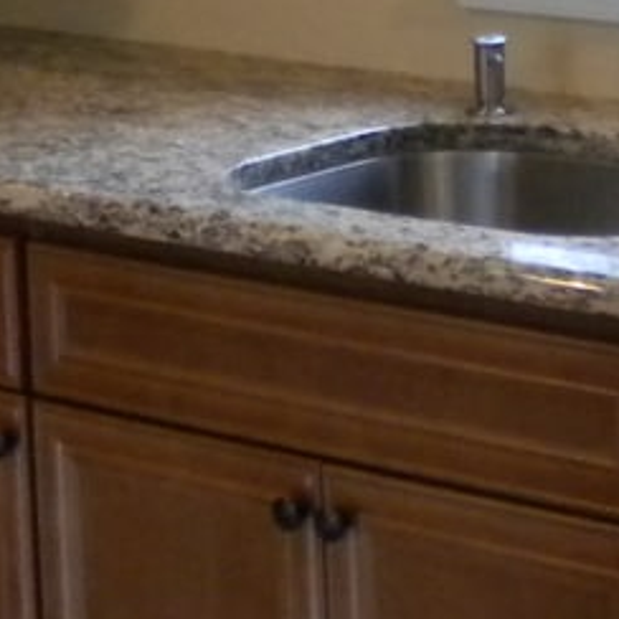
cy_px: -284
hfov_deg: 10.3
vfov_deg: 10.0
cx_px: 288
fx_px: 3419
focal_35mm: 169
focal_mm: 6.3
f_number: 3.1
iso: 400
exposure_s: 1/59
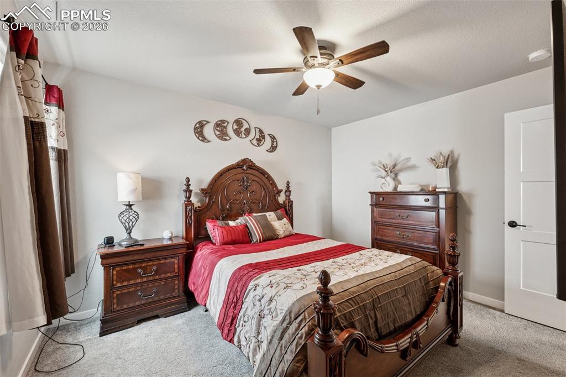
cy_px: 188
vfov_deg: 77.3
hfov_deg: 100.4
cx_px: 283
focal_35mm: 15
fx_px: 236
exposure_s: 1/2
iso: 800
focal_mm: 15
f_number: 11
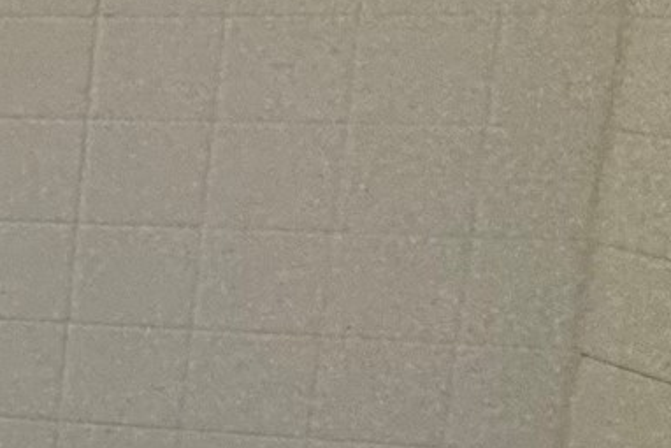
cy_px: 172
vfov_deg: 17.5
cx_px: -1043
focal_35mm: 78
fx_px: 1454
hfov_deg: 14.0
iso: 80
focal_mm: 2.22
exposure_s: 1/120
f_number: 2.2
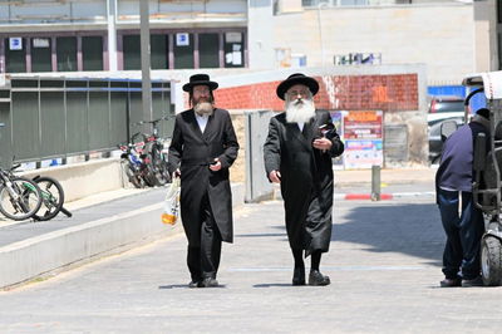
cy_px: 167
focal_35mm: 180
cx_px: 251
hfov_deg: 11.4
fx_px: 2508
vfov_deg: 7.6
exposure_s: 1/3200
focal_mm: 120
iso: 100
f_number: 4
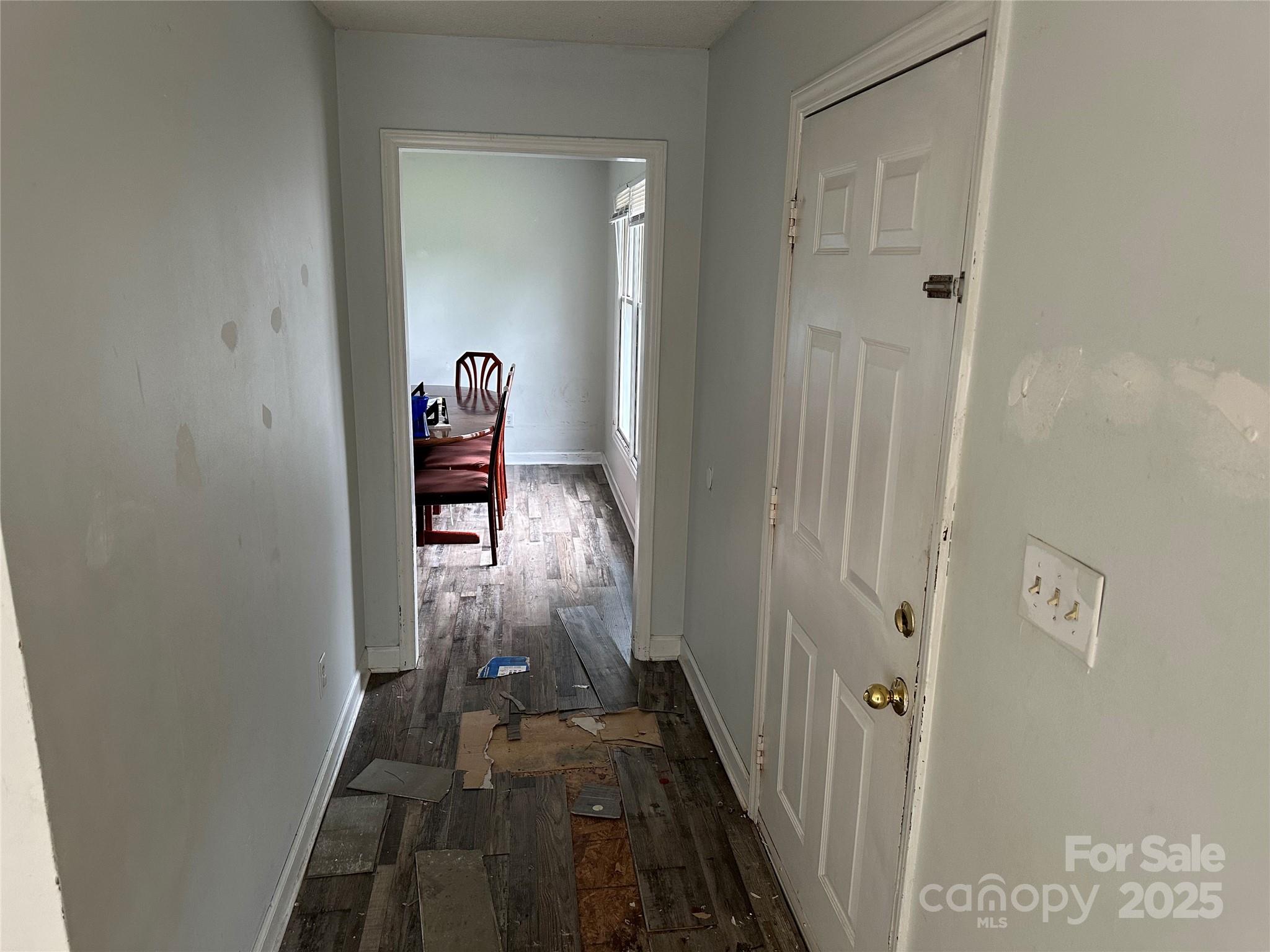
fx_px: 881
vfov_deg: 56.8
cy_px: 476
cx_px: 635
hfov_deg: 71.6
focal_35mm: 24
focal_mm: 6.86
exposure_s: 1/64
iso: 250
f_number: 1.78
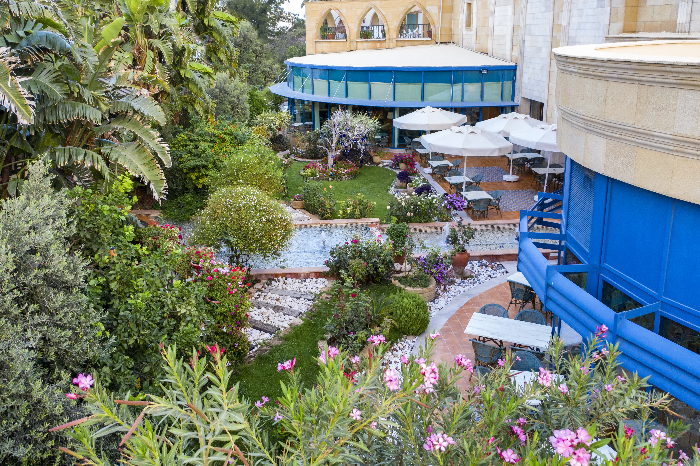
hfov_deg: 65.5
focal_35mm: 28
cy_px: 233
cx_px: 350
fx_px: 544
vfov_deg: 46.4
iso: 800
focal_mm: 10.26
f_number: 2.8
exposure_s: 1/160
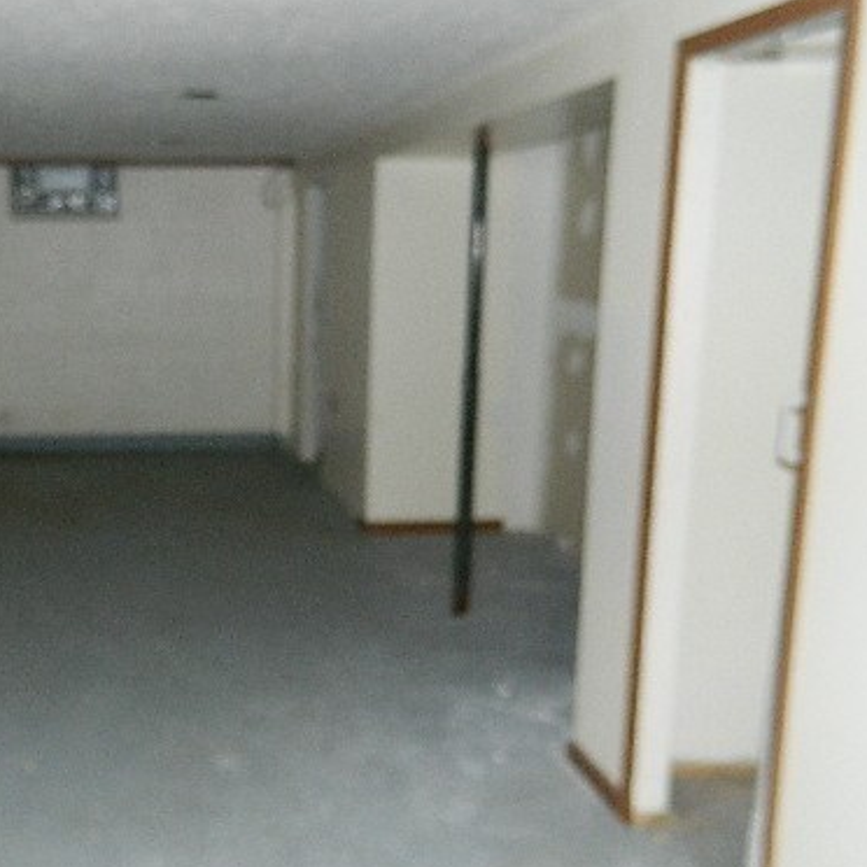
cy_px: 471
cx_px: 172
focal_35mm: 38
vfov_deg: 43.8
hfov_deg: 41.9
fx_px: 1077
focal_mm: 4.5
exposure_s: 1/30
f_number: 3.1
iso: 280
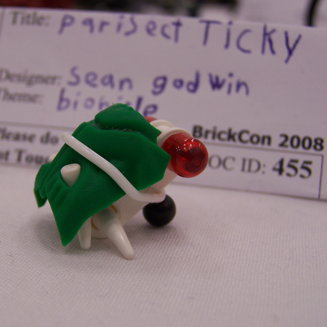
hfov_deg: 28.0
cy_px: 161
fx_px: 652
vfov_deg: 28.2
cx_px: 121
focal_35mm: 61
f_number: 3
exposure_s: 1/40
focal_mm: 8.5
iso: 100
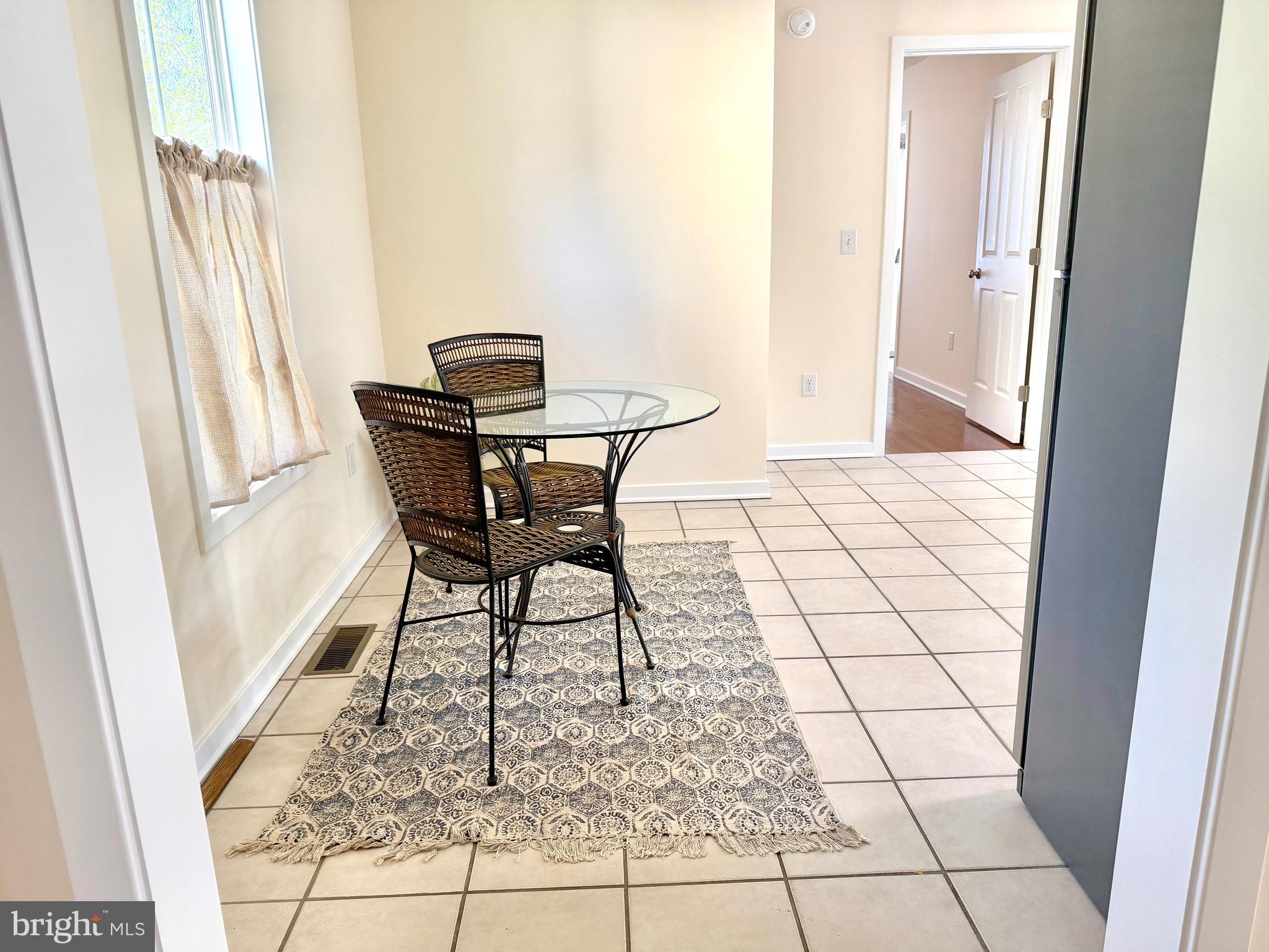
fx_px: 880
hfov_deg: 71.6
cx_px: 634
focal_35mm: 24
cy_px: 476
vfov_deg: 56.8
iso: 200
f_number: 1.78
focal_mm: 6.76
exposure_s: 1/179
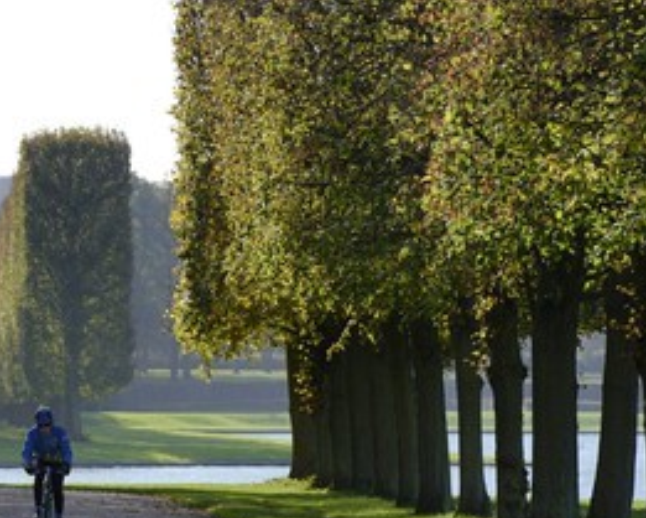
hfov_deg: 6.4
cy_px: 345
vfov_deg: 5.1
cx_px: 176
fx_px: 5776
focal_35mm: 302
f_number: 10
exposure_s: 1/250
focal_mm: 200
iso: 200
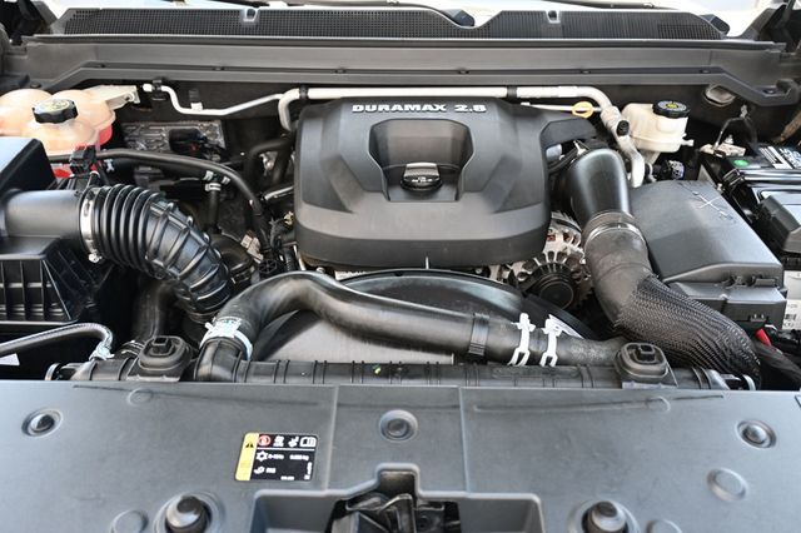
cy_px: 266
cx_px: 400
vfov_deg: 42.6
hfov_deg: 60.7
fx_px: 684
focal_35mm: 31
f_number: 3.8
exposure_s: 1/125
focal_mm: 20.5
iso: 560
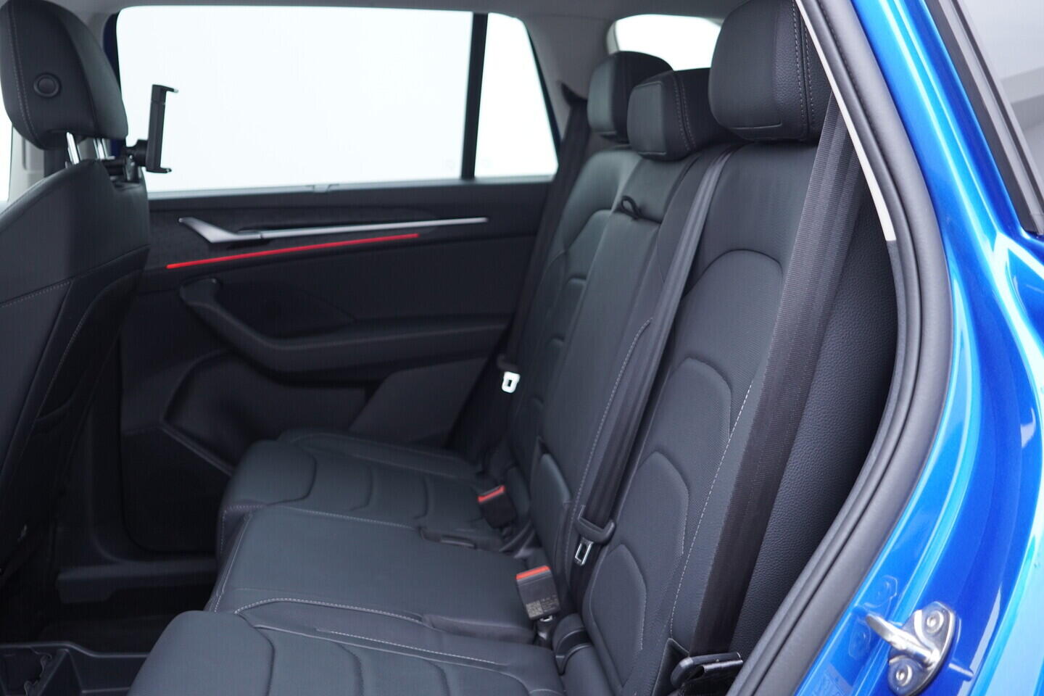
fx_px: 1044
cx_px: 522
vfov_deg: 36.9
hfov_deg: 53.1
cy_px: 348
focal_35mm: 36
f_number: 2.8
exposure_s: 1/40
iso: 500
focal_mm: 24
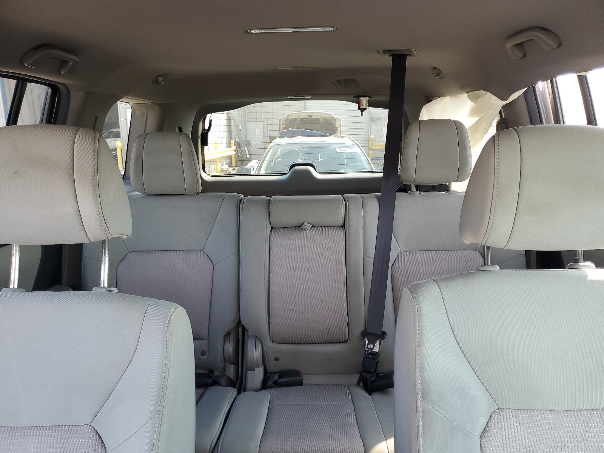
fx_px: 454
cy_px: 226
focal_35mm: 26
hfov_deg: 67.3
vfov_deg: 53.1
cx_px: 302
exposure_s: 1/120
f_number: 1.5
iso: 67
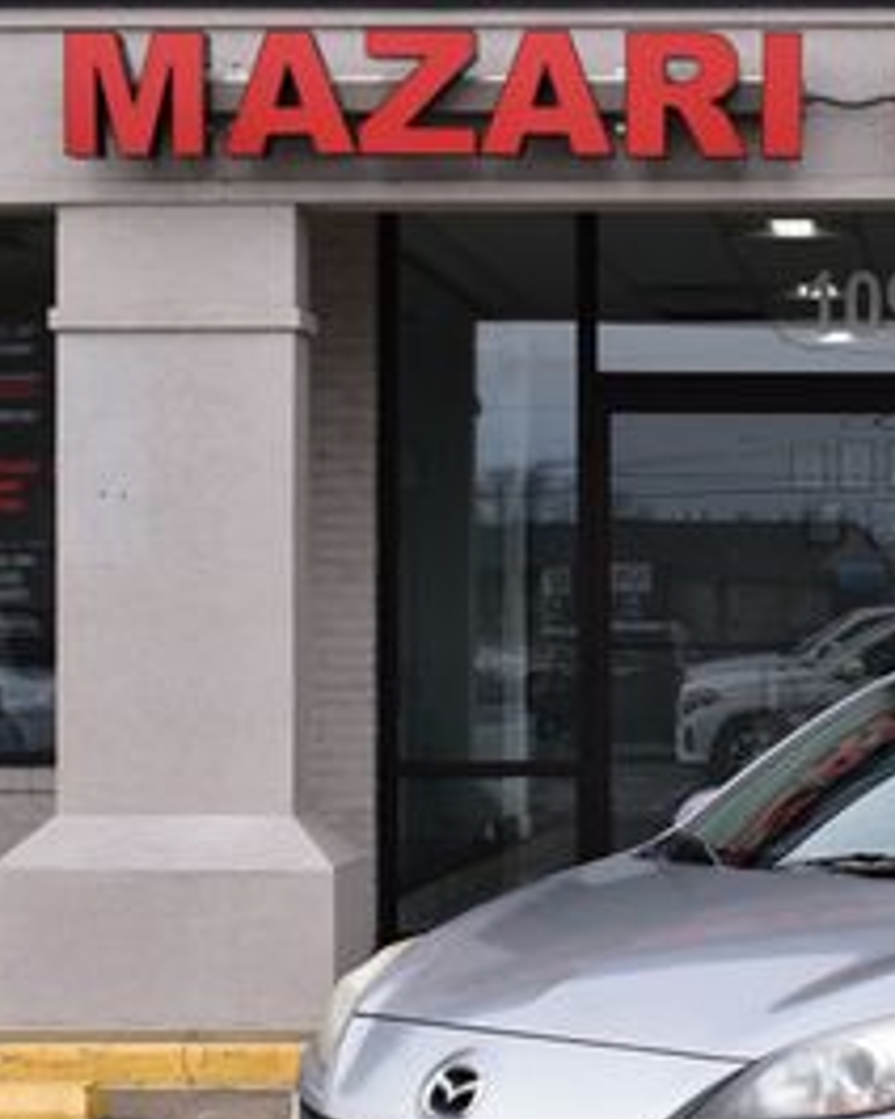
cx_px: 975
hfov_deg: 15.8
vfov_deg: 20.1
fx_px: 3146
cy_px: 663
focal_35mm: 95
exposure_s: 1/400
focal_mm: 28
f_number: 11
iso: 400
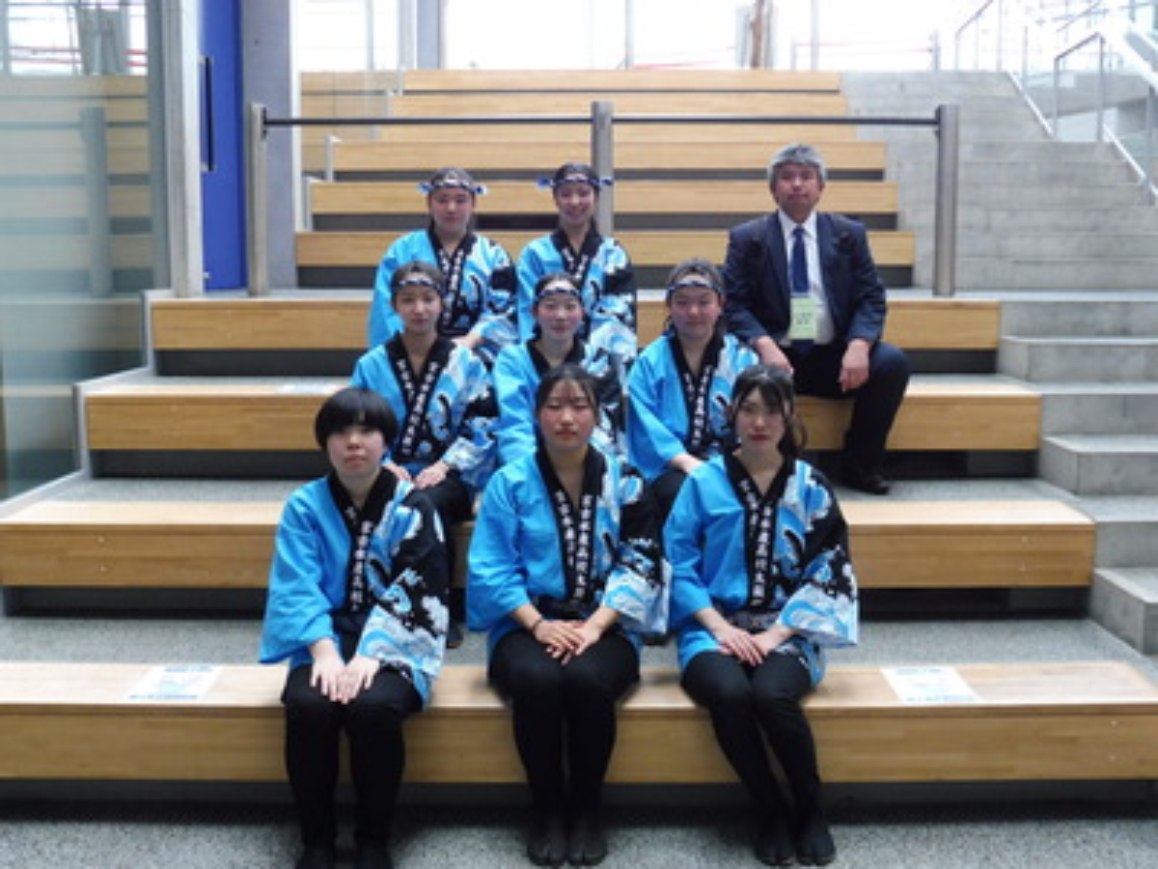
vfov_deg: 36.8
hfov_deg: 47.9
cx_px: 579
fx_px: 1305
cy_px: 434
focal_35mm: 39
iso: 400
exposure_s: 1/25
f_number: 3.9
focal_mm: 6.9
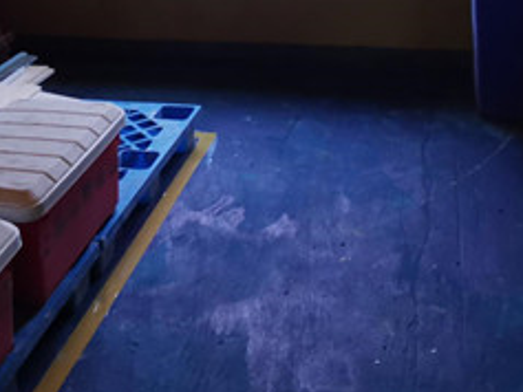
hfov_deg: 35.5
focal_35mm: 54
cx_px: 263
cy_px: 59
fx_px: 816
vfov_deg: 26.4
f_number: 2.2
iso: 400
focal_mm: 2.35
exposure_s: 1/25
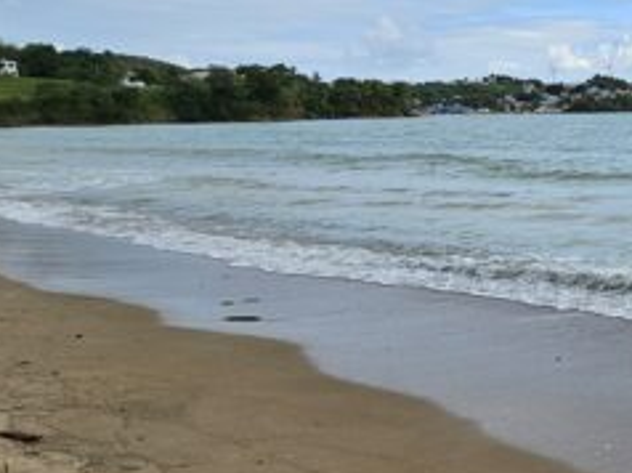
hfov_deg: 34.4
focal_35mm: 42
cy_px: 290
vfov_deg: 34.2
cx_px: 786
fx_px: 766
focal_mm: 2.2
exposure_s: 1/3550
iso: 50
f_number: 2.2
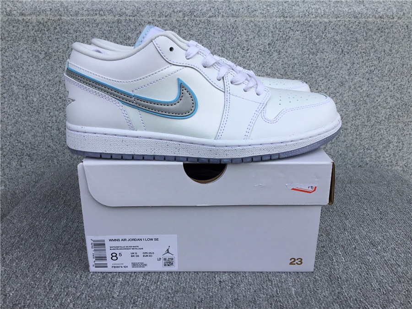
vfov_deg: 45.4
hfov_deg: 58.4
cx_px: 206
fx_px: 369
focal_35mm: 31
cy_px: 154
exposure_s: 1/791
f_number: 2.4
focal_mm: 3.3
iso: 25
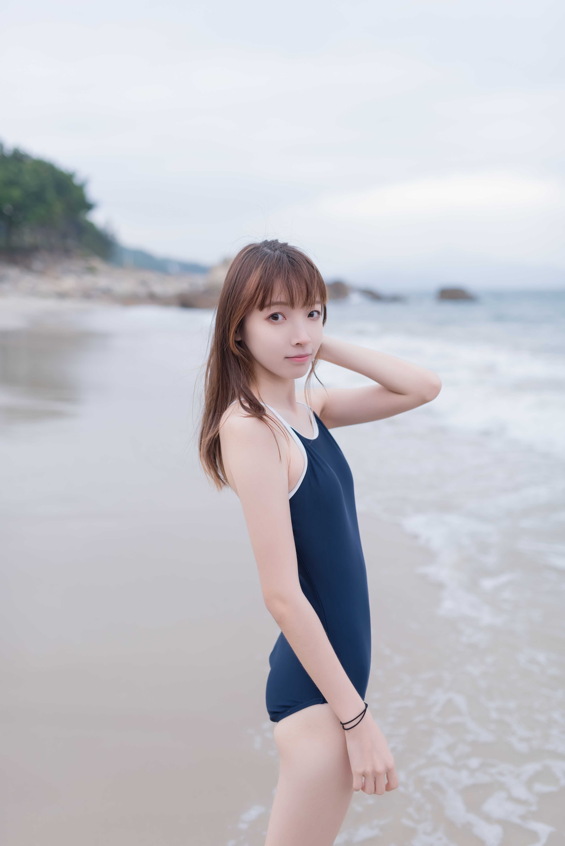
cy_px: 423
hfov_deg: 37.9
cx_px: 282
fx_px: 823
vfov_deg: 54.4
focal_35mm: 35
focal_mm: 35
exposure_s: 1/800
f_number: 2
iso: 160
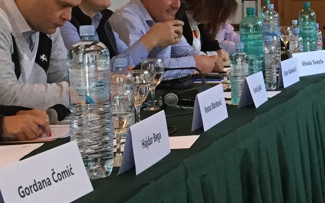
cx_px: 395
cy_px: -4
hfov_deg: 18.1
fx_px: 965
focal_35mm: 109
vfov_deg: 11.9
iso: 200
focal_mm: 4.15
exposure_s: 1/33
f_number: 2.2
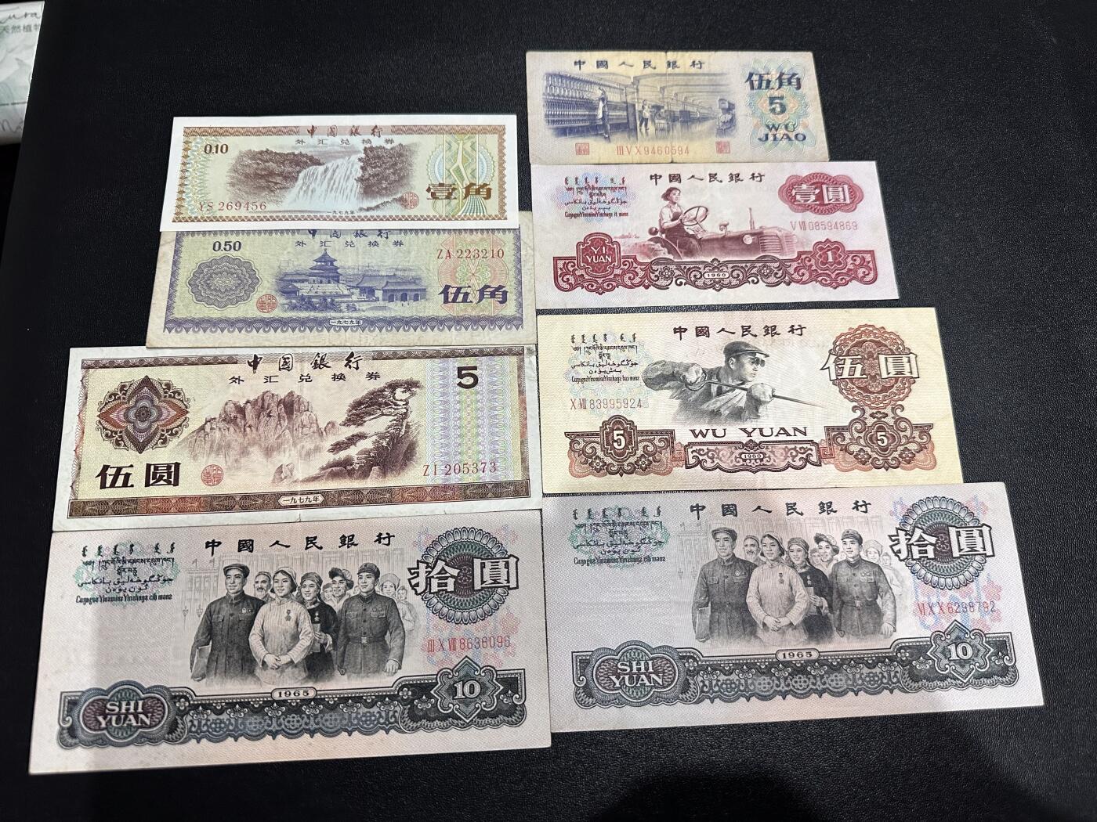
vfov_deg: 56.8
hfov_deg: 71.6
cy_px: 411
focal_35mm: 24
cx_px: 548
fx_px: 761
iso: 200
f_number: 1.78
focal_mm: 6.86
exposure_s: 1/100
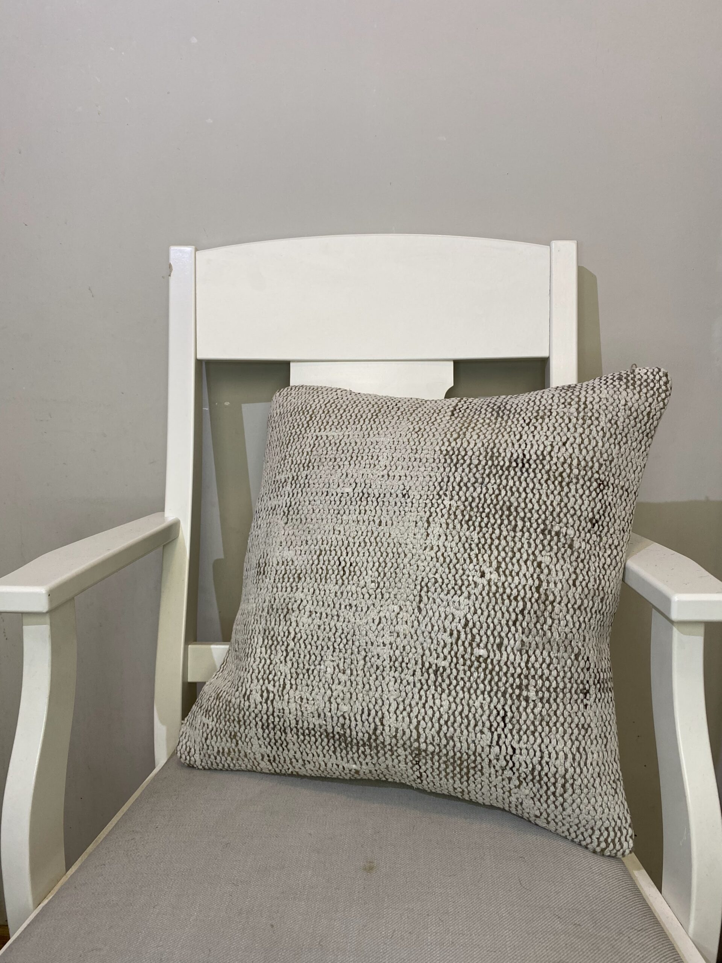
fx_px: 723
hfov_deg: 53.1
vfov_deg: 67.3
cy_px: 482
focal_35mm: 26
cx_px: 361
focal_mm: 4.25
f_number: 1.8
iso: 100
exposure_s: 1/121
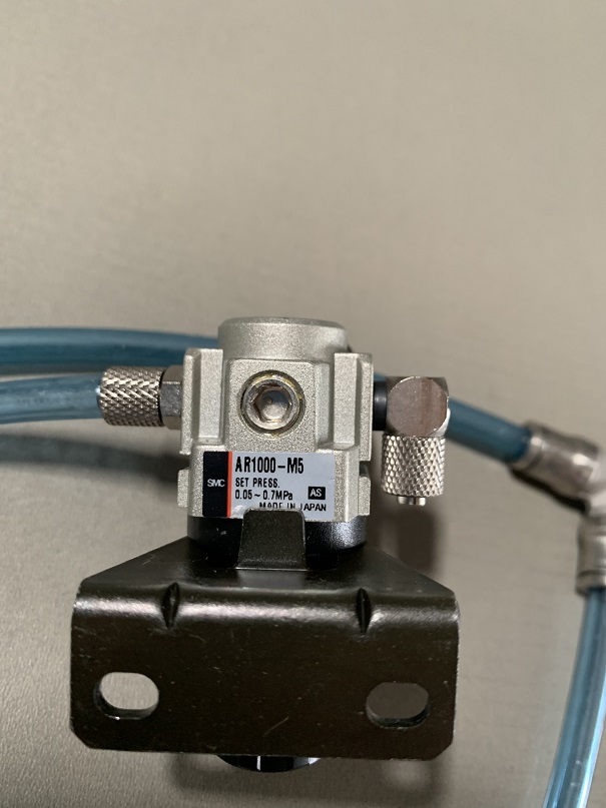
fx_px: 607
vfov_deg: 67.3
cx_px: 303
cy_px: 404
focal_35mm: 26
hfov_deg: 53.1
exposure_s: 1/60
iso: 250
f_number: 1.8
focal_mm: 4.25
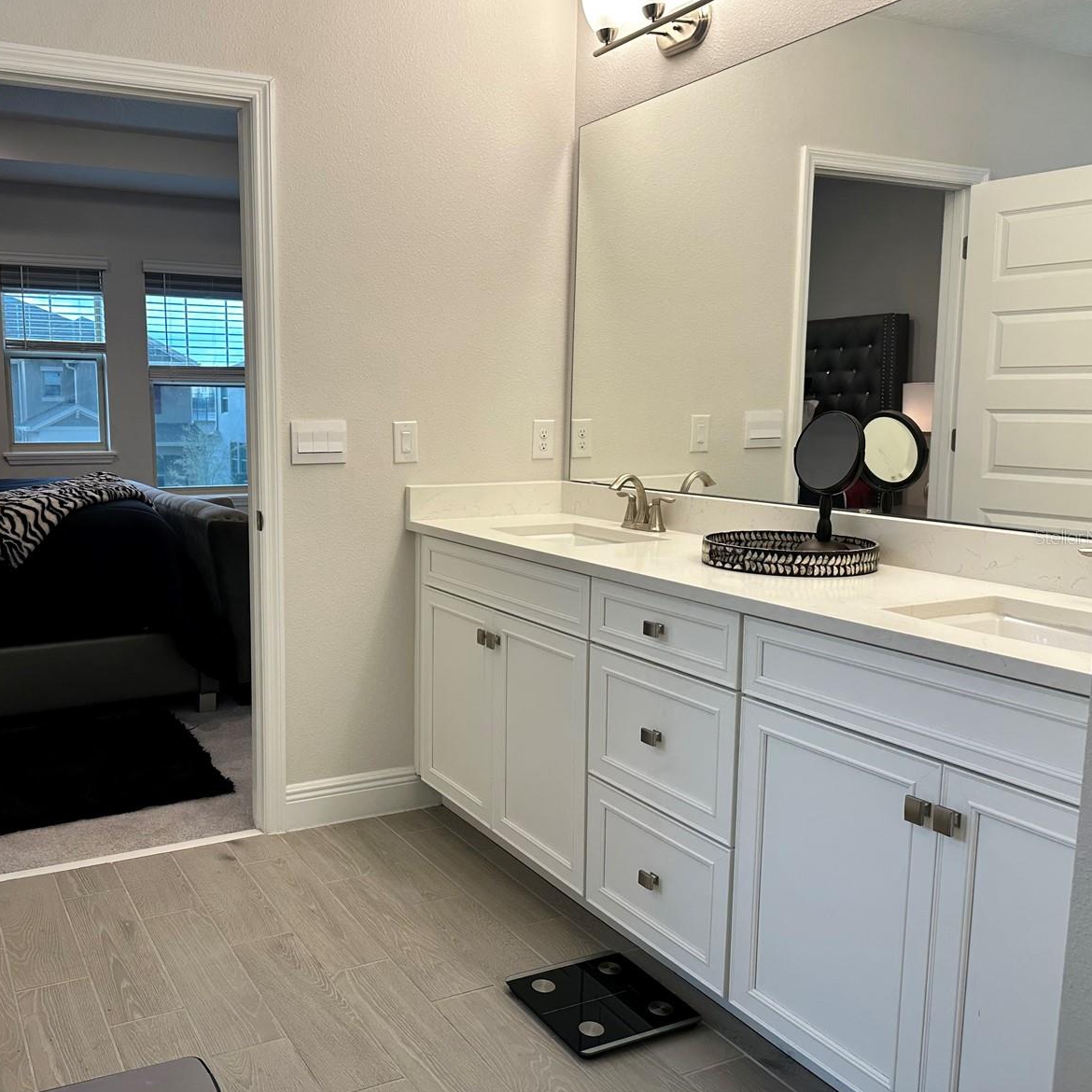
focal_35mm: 29
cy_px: 537
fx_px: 1035
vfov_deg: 55.6
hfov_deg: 54.6
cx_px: 376
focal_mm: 6.86
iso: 100
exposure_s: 1/120
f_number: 1.78
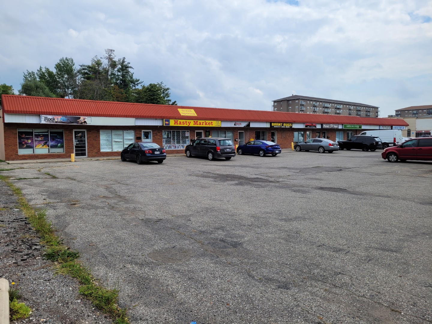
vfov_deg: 53.1
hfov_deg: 67.3
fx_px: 324
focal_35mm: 26
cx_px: 216
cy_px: 162
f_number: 1.8
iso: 40
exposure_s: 1/2671
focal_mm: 5.4
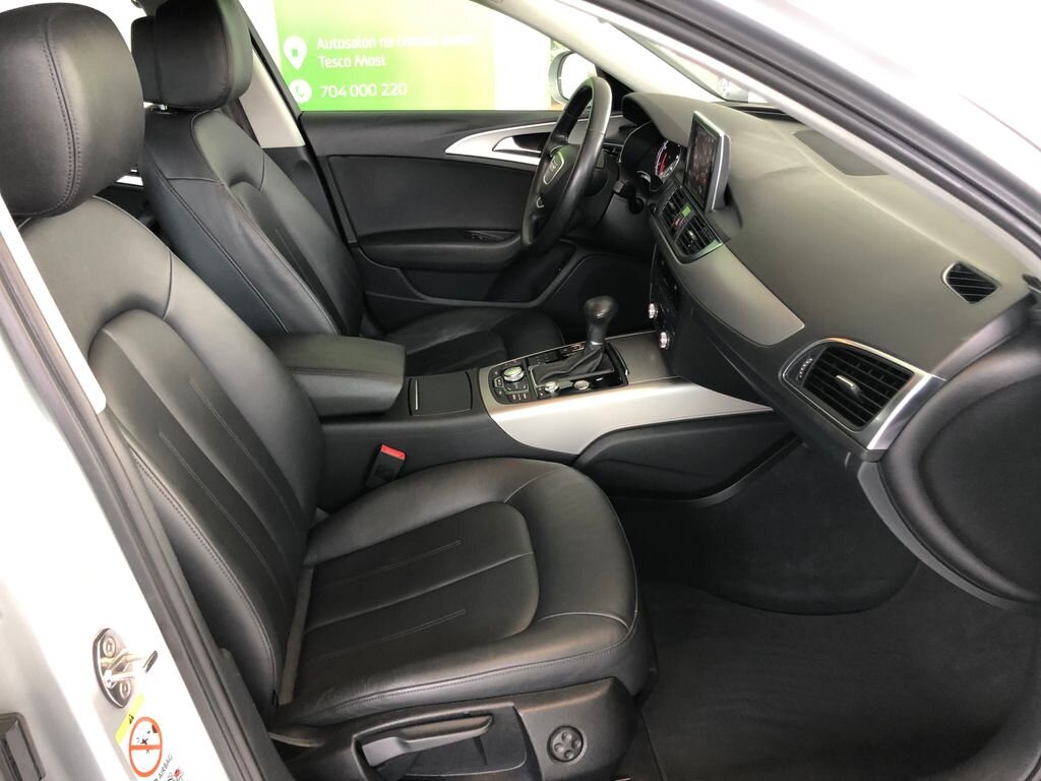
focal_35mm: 28
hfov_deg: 63.4
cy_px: 390
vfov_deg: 49.7
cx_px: 520
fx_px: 842
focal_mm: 3.99
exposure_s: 1/17
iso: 50
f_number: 1.8
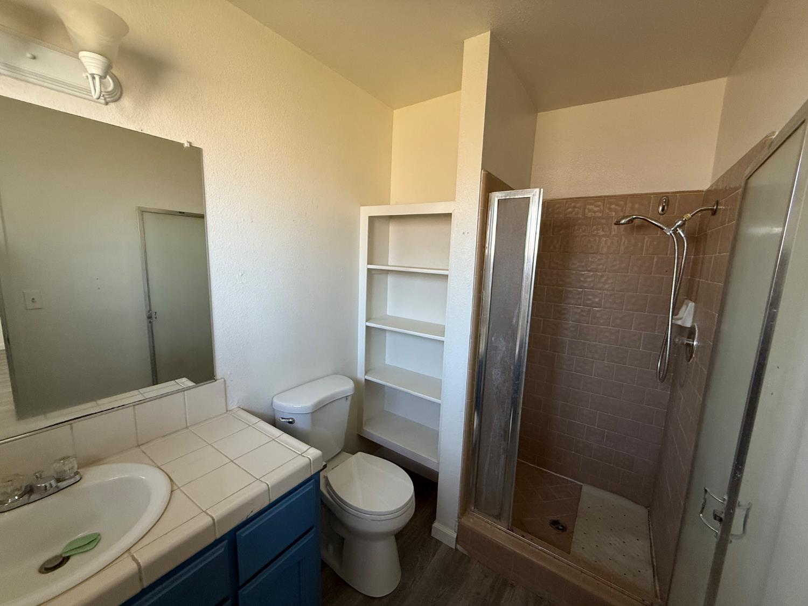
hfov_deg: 102.1
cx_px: 404
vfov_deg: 85.7
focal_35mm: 14
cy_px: 303
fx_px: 327
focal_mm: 2.22
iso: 320
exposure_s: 1/99
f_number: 2.2
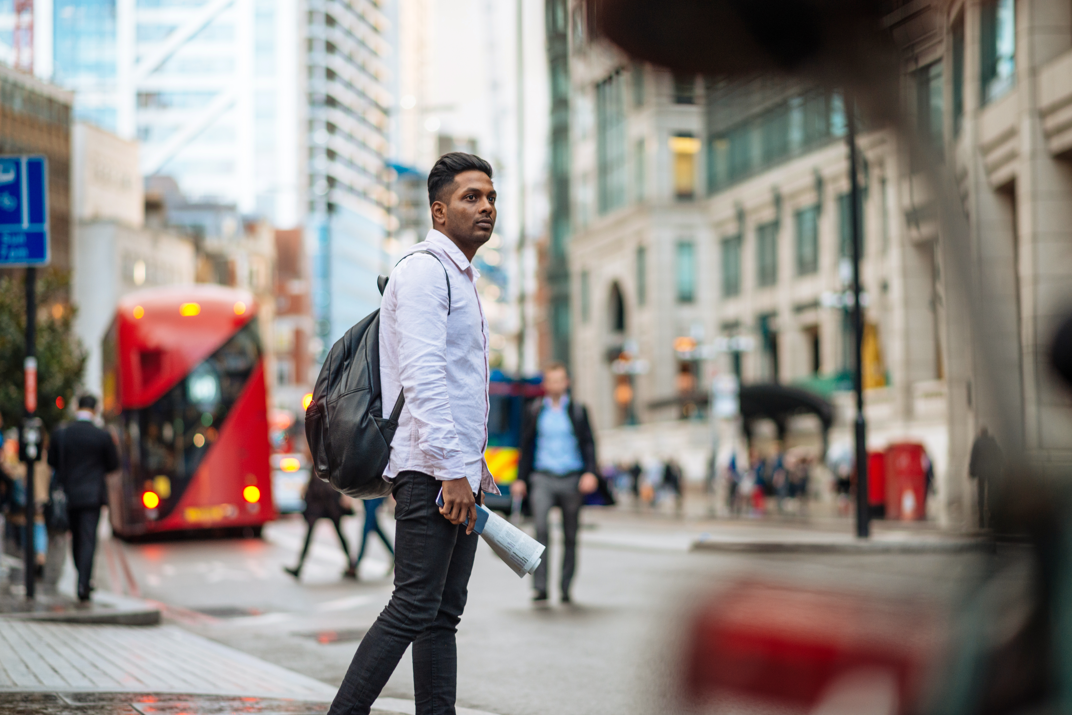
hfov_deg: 23.9
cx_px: 536
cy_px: 358
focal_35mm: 85
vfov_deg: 16.1
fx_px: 2532
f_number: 2
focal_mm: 85
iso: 640
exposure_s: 1/250
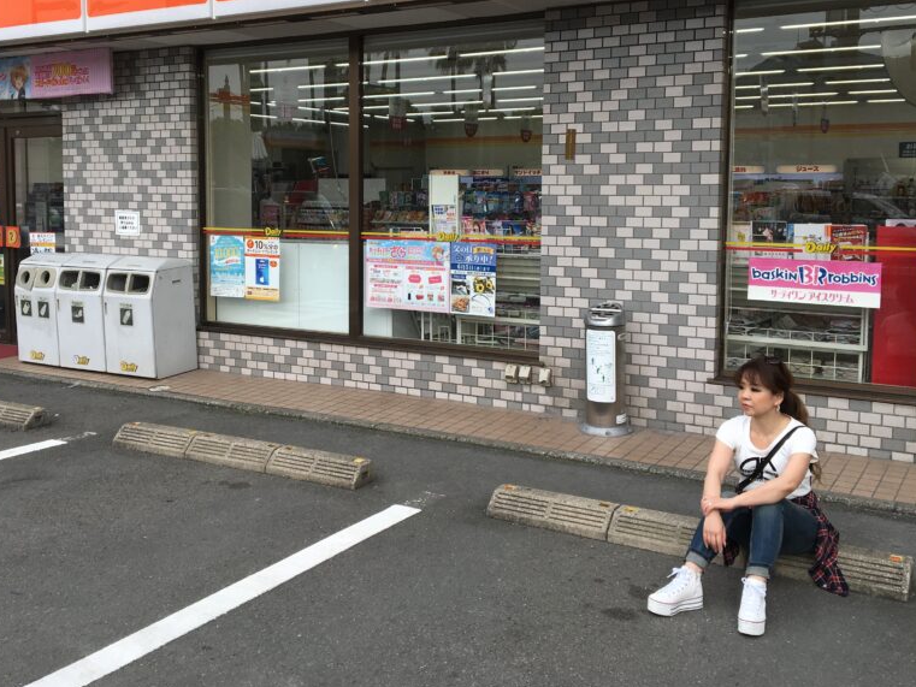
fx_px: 1032
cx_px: 389
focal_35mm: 39
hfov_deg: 47.7
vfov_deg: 36.7
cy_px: 268
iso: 25
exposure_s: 1/493
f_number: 2.2
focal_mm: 4.15
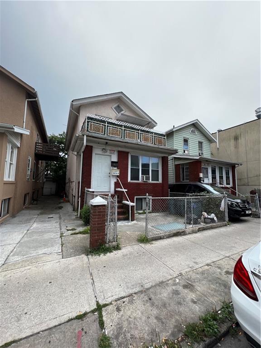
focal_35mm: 13
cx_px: 130
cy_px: 174
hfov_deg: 89.9
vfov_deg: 106.2
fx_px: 131
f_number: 1.8
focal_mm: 1.57
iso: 32
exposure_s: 1/809
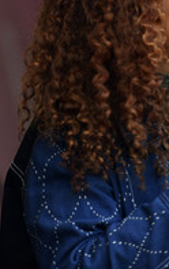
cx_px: 181
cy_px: 79
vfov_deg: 4.5
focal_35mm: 464
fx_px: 3414
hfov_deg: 2.8
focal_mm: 200
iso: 640
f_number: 4.5
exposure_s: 1/1600
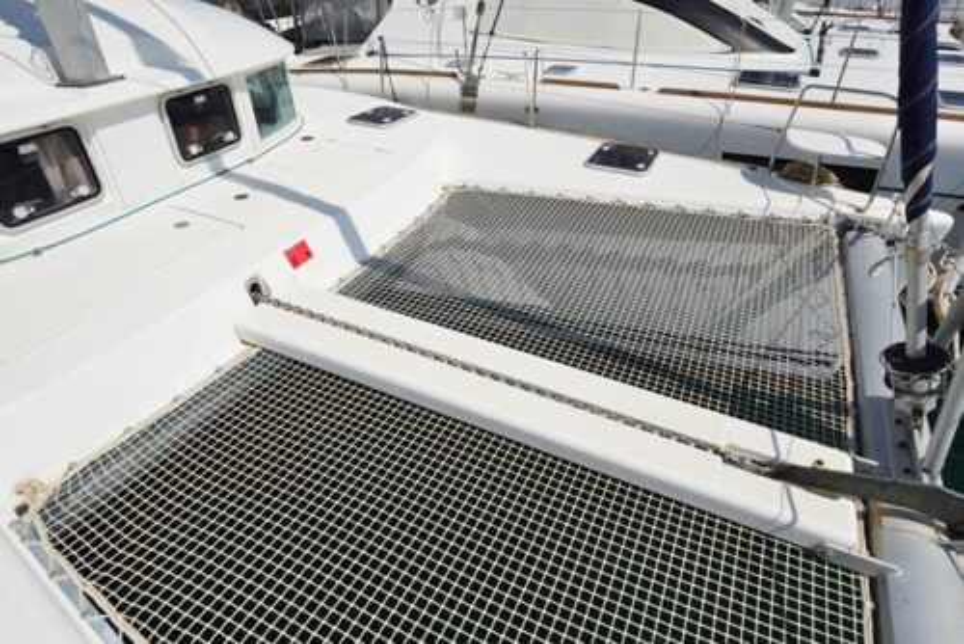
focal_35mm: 21
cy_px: 322
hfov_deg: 81.2
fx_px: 563
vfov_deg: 59.6
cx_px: 482
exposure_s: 1/500
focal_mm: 21
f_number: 11
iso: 250
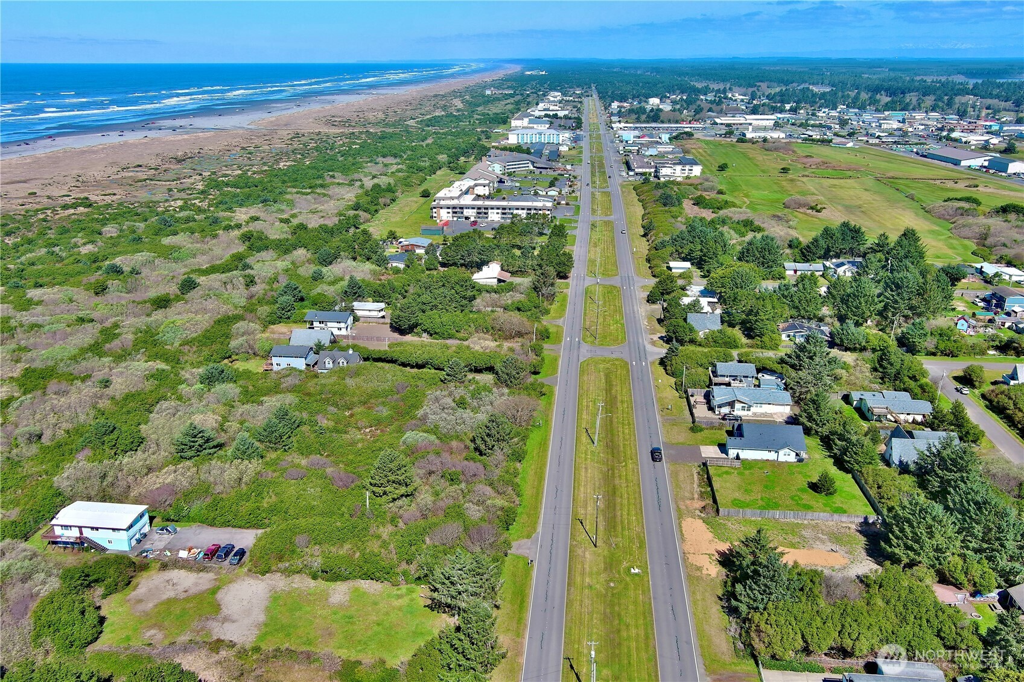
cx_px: 512
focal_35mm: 29
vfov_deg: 45.0
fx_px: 825
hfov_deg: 63.7
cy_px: 341
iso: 100
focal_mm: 10.57
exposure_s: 1/1156
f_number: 2.8
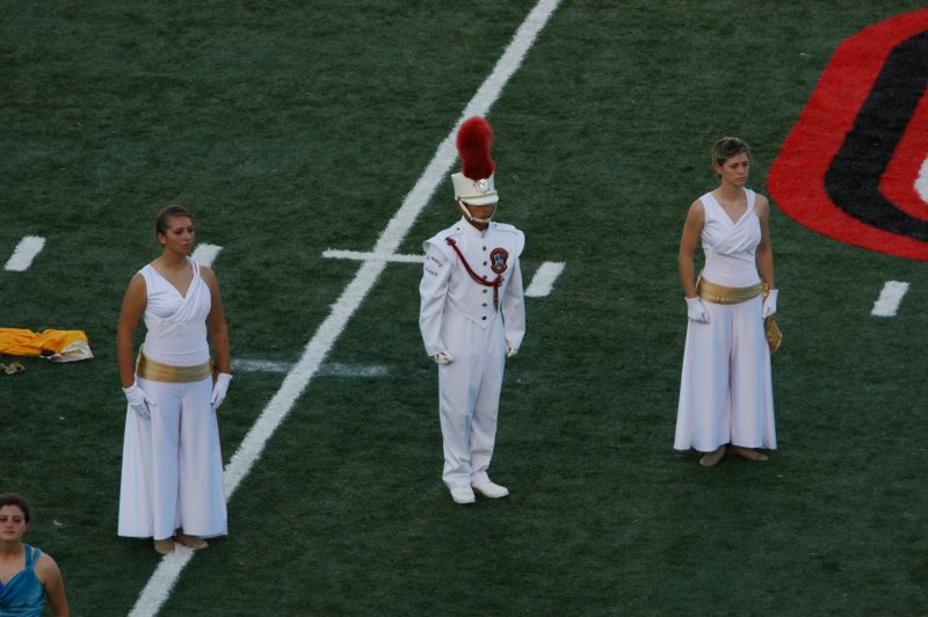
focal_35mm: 405
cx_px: 464
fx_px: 10431
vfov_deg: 3.4
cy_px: 308
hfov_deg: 5.1
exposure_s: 1/200
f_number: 5.6
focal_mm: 270
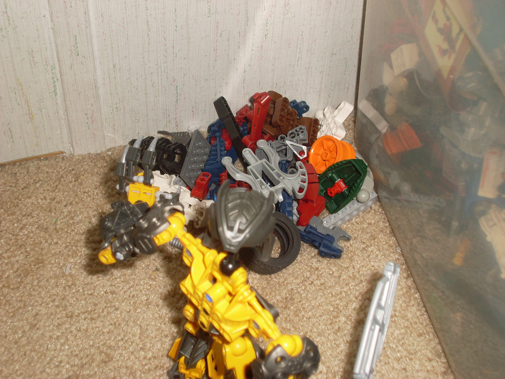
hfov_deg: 32.2
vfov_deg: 24.4
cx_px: 252
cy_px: 190
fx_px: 875
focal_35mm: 60
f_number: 9.9
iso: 100
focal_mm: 9.9
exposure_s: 1/60
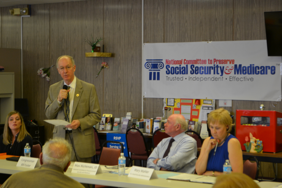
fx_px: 646
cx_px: 141
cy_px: 94
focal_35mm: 82
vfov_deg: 16.6
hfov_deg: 24.6
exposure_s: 1/15
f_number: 5.6
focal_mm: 55
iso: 500
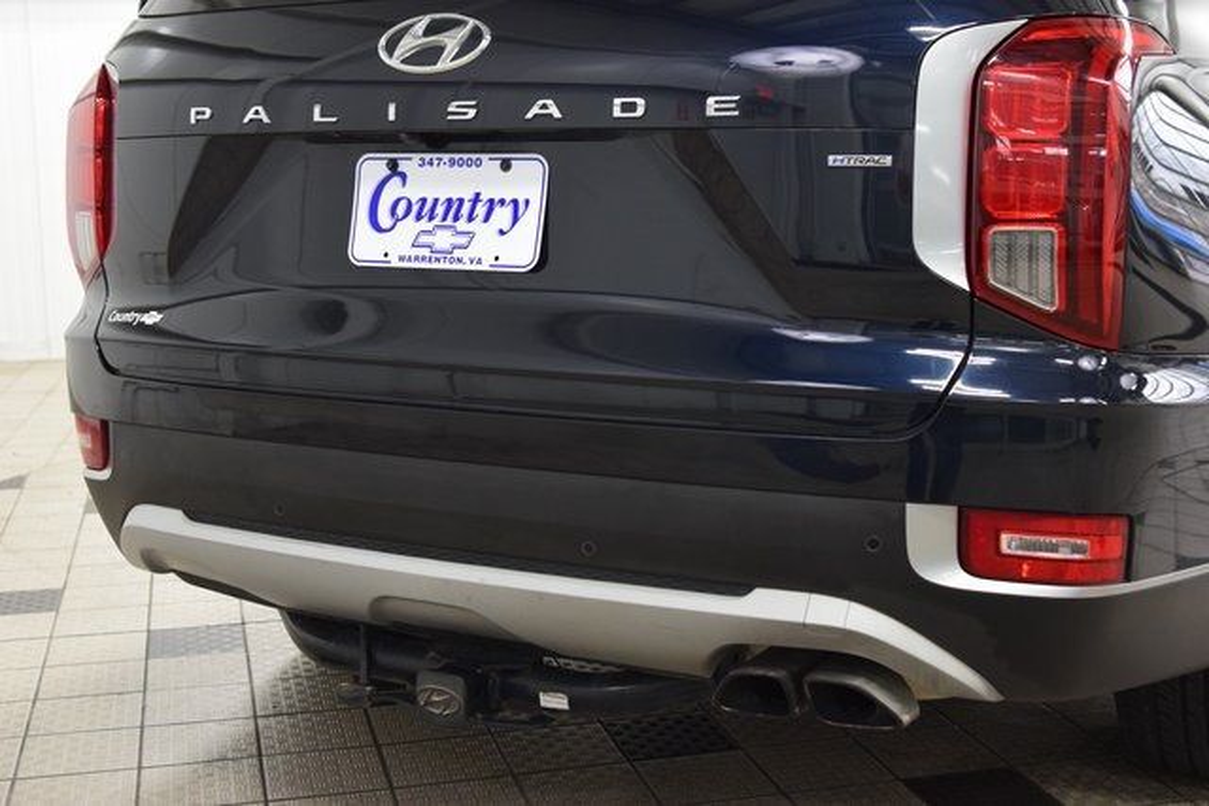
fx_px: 1612
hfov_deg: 41.1
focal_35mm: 48
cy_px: 403
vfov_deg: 28.1
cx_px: 604
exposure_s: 1/60
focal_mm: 32
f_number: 4
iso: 1600
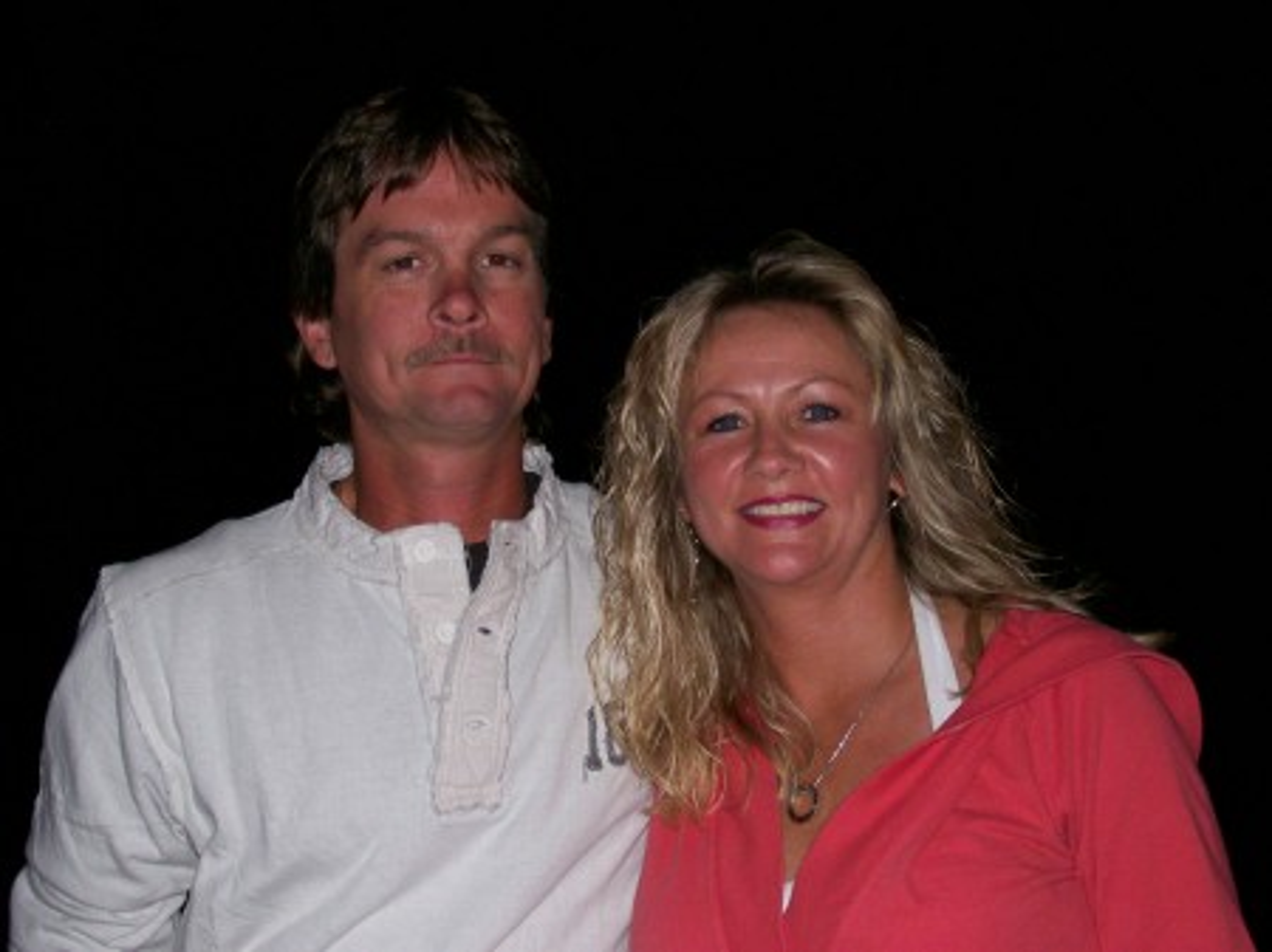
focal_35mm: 56
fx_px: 2057
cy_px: 476
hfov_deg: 34.4
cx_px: 636
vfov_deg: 26.1
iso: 140
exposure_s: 1/83.6
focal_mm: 9.4
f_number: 3.4
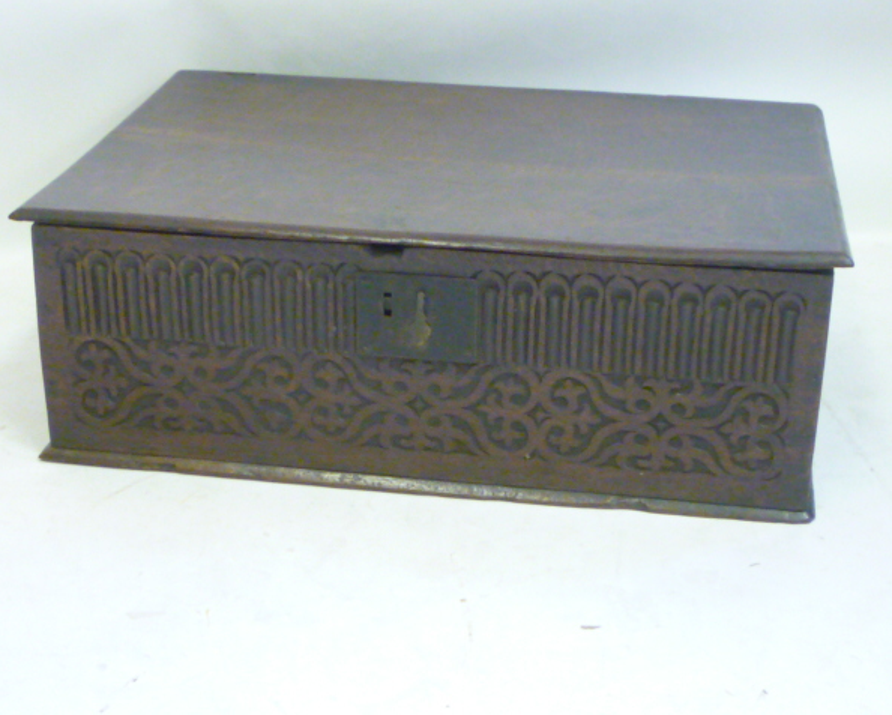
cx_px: 452
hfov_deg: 30.5
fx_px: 1638
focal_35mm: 62
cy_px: 359
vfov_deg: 24.6
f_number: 3.3
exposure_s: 1/15
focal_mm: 5.3
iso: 400
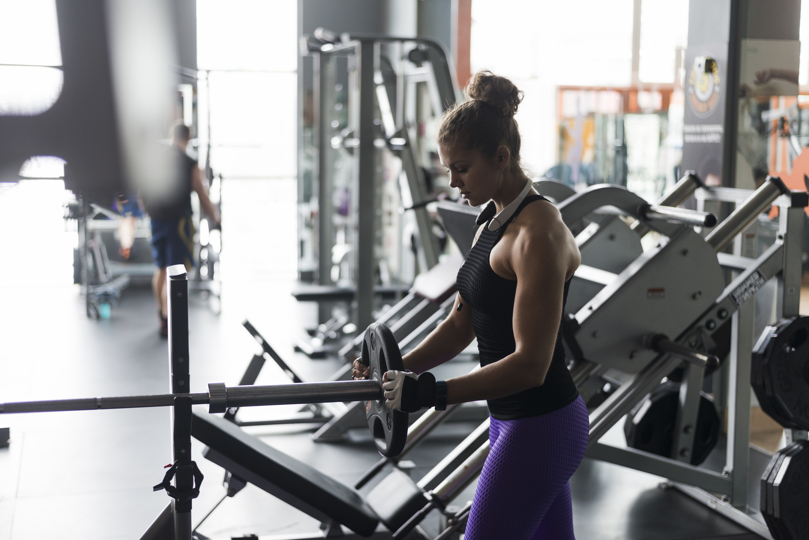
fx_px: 1124
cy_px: 270
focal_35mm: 50
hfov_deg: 39.6
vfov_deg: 27.0
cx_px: 404
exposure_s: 1/80
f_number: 2
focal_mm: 50
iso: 320
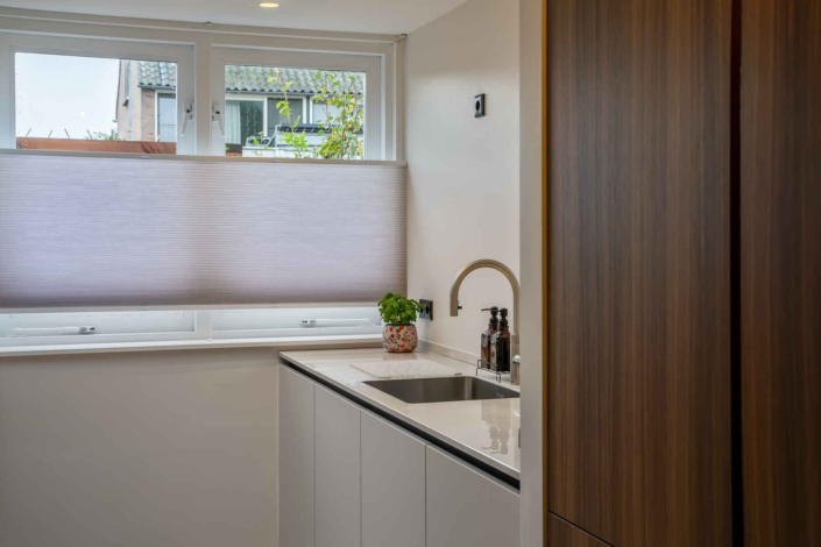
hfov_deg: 42.7
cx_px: 410
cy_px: 274
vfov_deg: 29.2
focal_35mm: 46
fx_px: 1051
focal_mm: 46.1
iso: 200
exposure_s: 1/30
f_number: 7.1
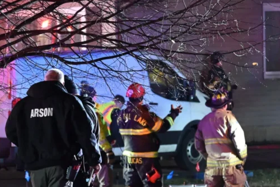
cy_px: 120
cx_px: 119
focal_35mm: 415
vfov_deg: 3.3
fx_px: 3227
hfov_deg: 5.0
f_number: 5.6
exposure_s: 1/100
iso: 12800
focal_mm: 180
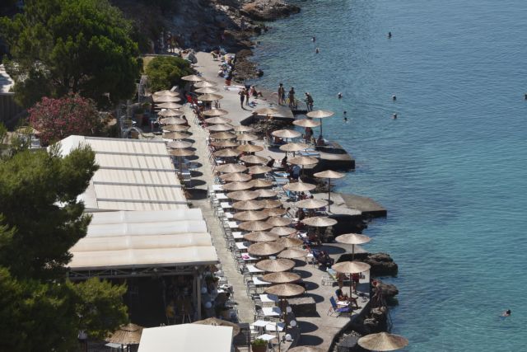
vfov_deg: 10.2
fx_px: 1977
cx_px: 264
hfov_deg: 15.2
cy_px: 176
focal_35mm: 135
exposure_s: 1/800
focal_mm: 90
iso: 100
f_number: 7.1
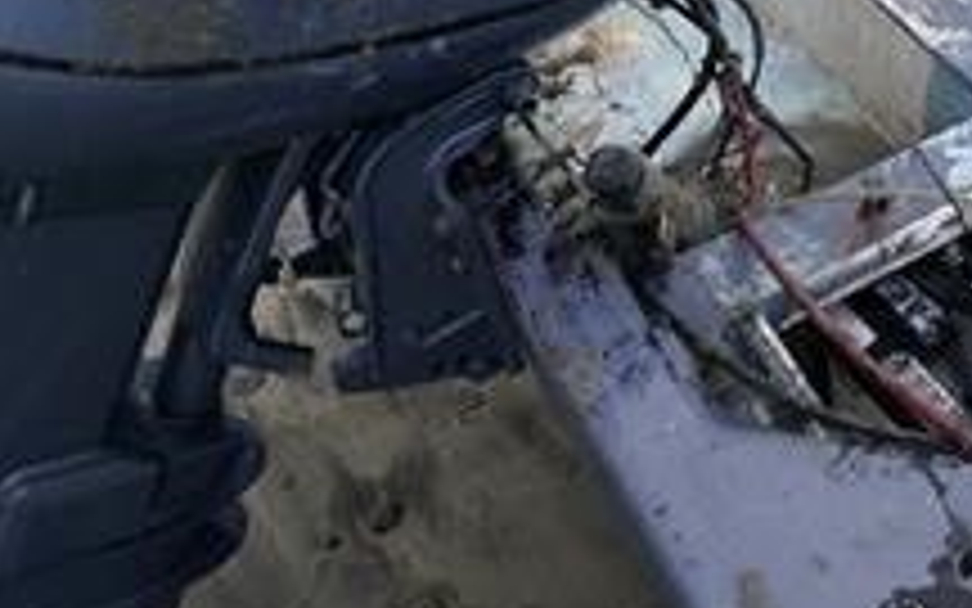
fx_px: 1298
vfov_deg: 22.4
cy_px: -263
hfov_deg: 37.2
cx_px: 950
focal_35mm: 49
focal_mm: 16
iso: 1600
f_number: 6.3
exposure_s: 1/2000
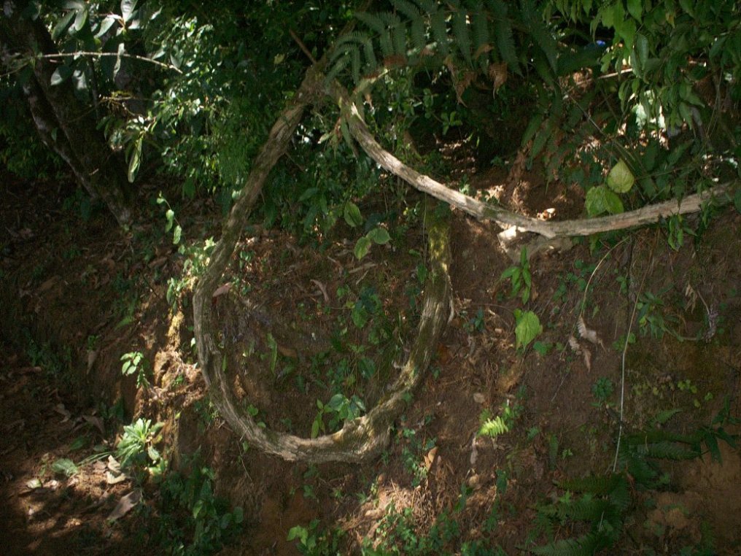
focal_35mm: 36
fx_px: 771
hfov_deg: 51.4
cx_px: 370
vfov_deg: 39.7
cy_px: 278
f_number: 4.5
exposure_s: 1/84.8
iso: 140
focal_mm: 6
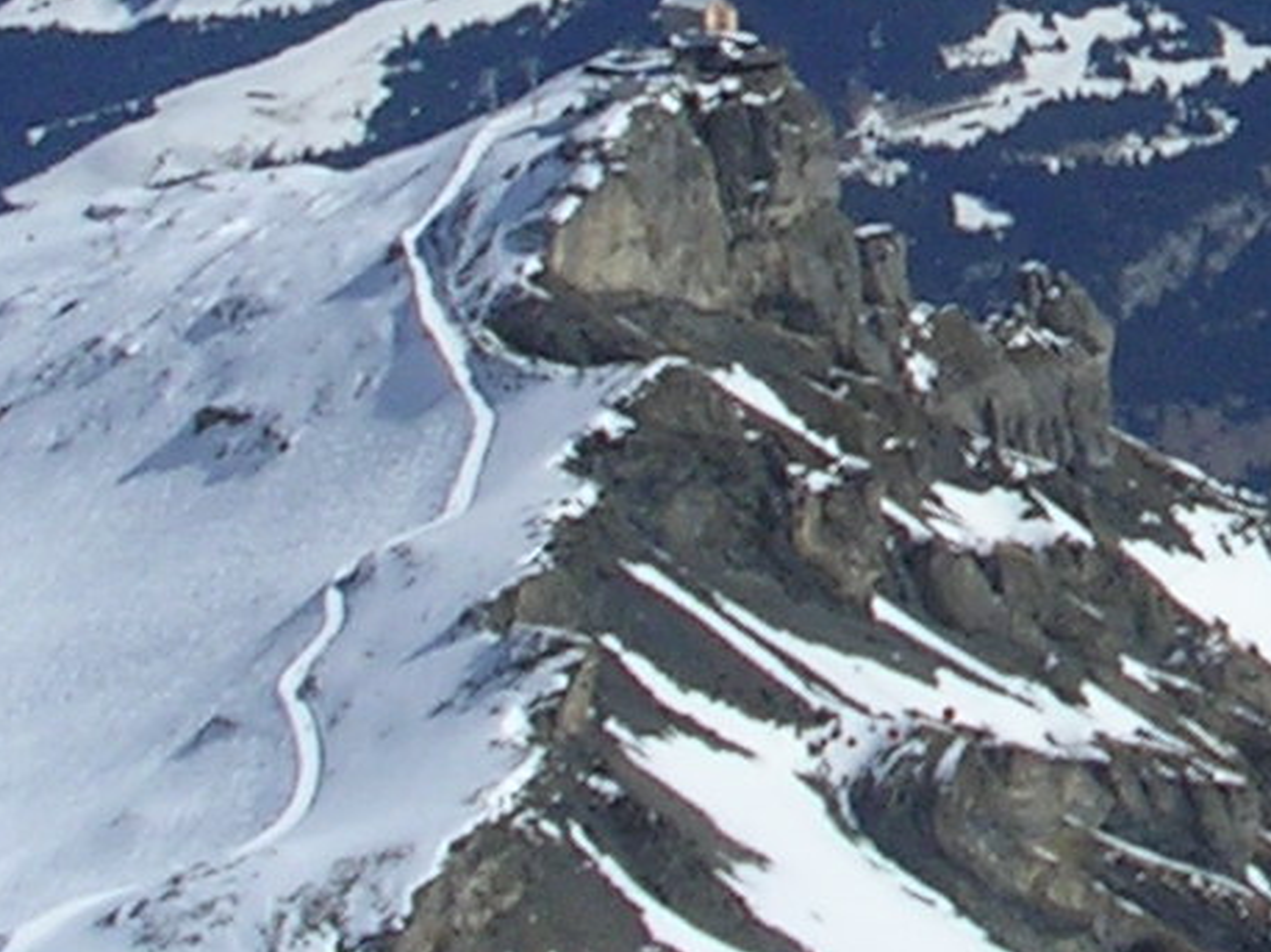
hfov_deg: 11.2
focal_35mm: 170
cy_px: -303
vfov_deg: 8.6
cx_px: 1943
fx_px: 6239
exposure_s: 1/720
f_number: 5.6
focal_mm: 5.8
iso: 50
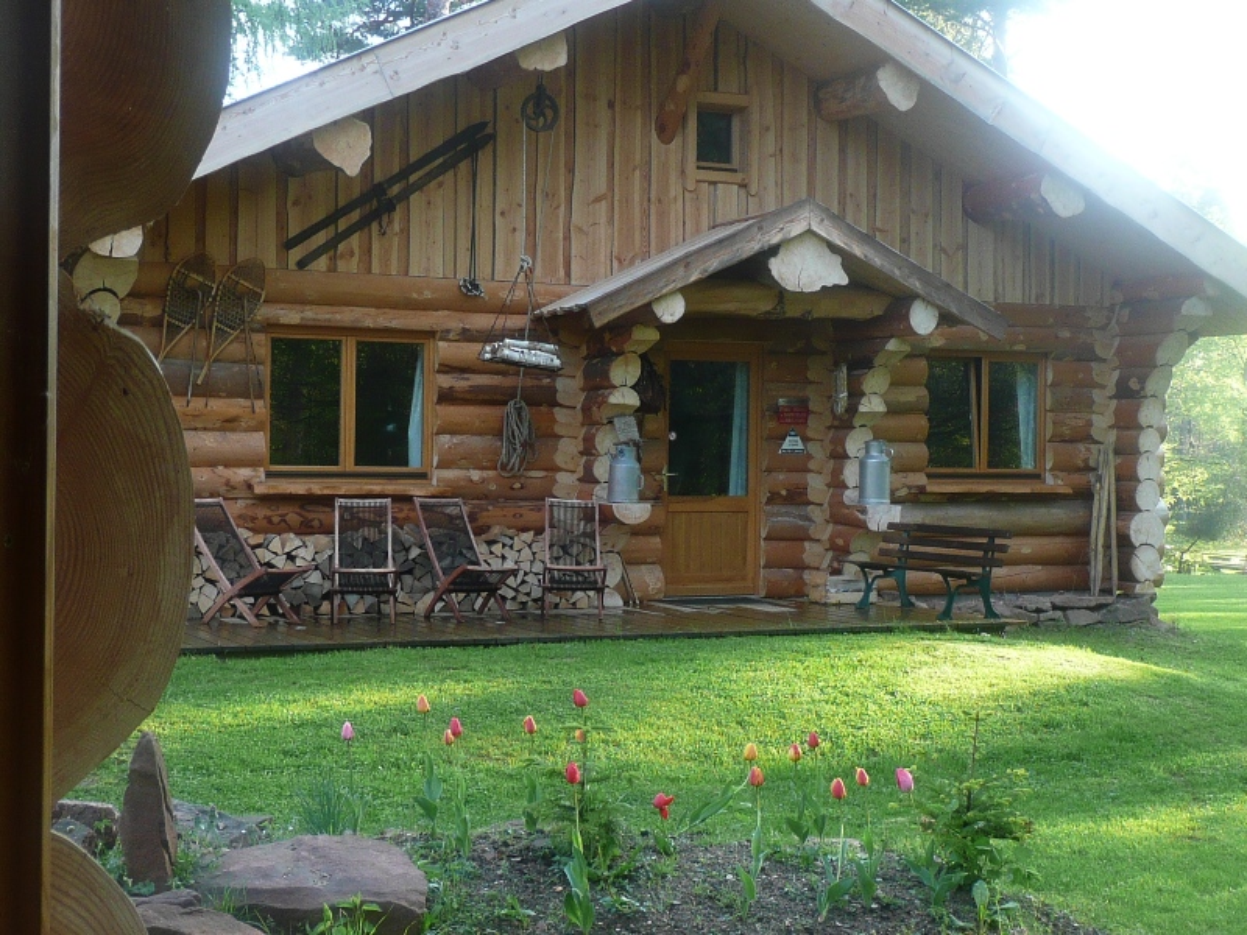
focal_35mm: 48
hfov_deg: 39.7
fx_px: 1729
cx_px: 624
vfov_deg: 30.3
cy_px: 468
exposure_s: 1/40
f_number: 3.5
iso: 100
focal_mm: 5.2
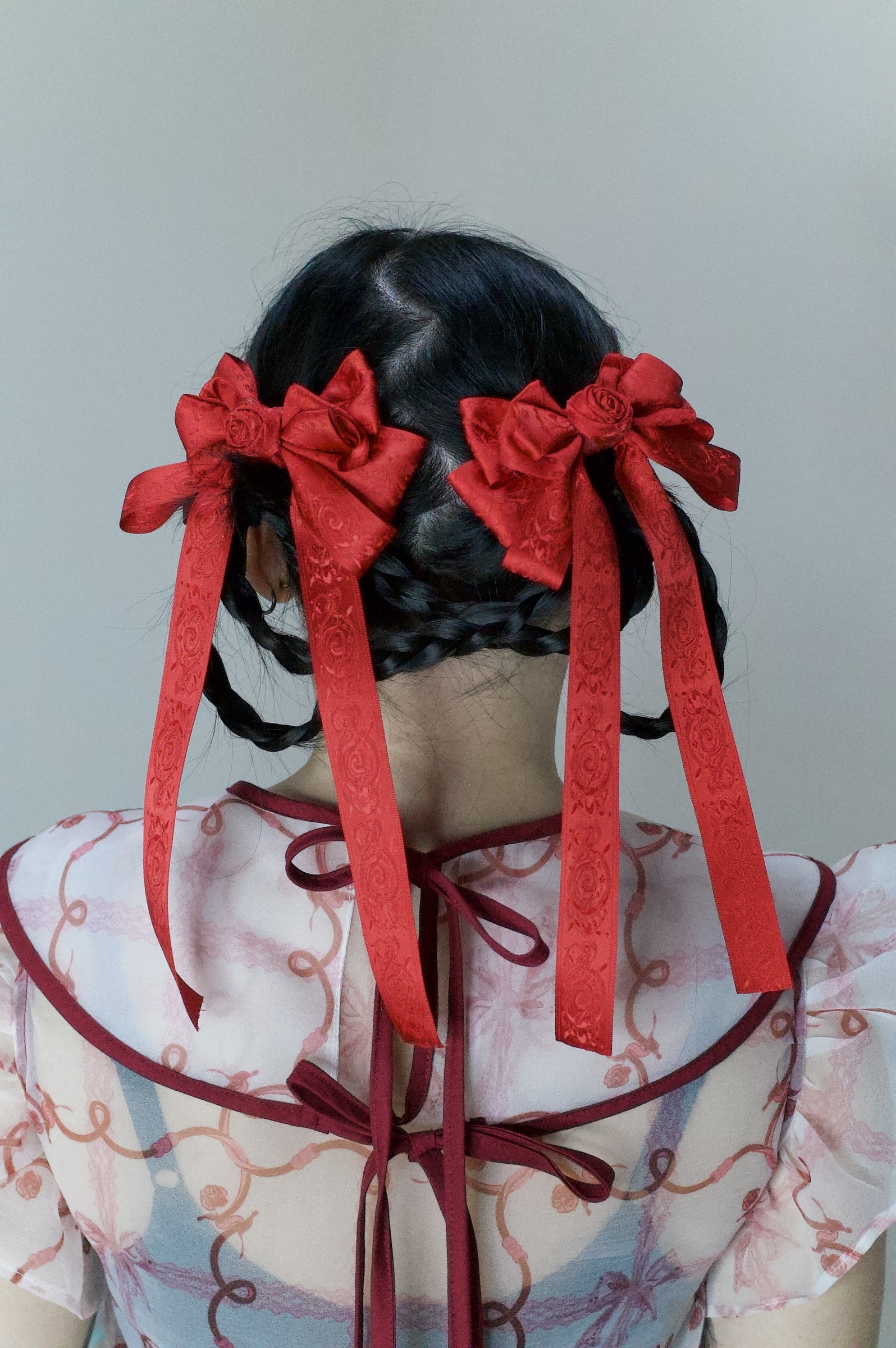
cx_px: 448
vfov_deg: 41.9
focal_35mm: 47
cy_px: 674
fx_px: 1758
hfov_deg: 28.6
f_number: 2.8
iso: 3200
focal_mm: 18.3
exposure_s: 1/1000
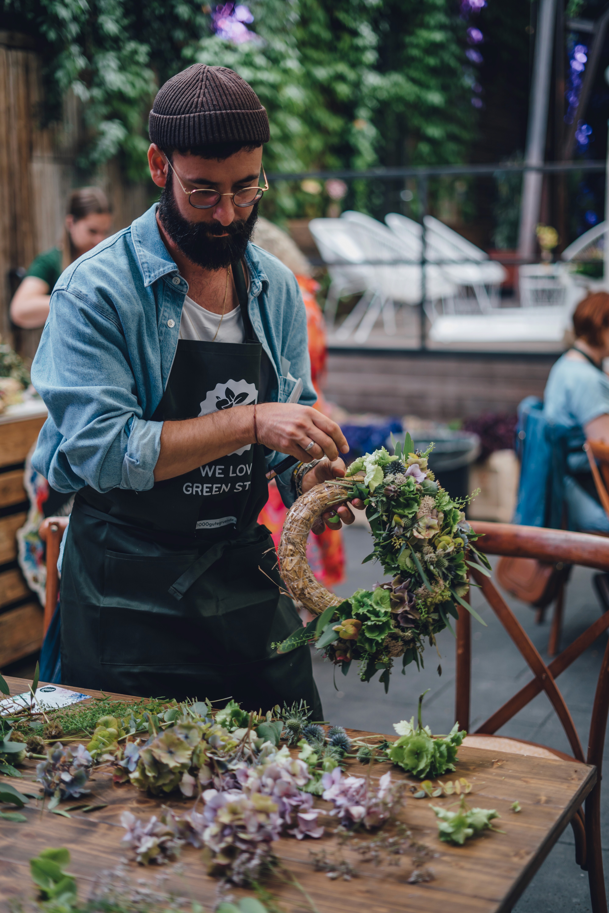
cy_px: 456
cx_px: 304
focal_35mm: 50
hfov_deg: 27.0
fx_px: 1269
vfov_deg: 39.6
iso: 125
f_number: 1.8
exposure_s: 1/160
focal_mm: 50
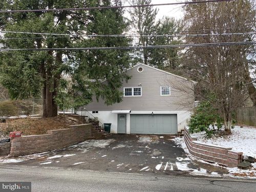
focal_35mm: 26
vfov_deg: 53.1
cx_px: 128
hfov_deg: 67.3
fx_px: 192
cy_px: 96
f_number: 1.8
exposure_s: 1/204
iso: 32
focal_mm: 4.25
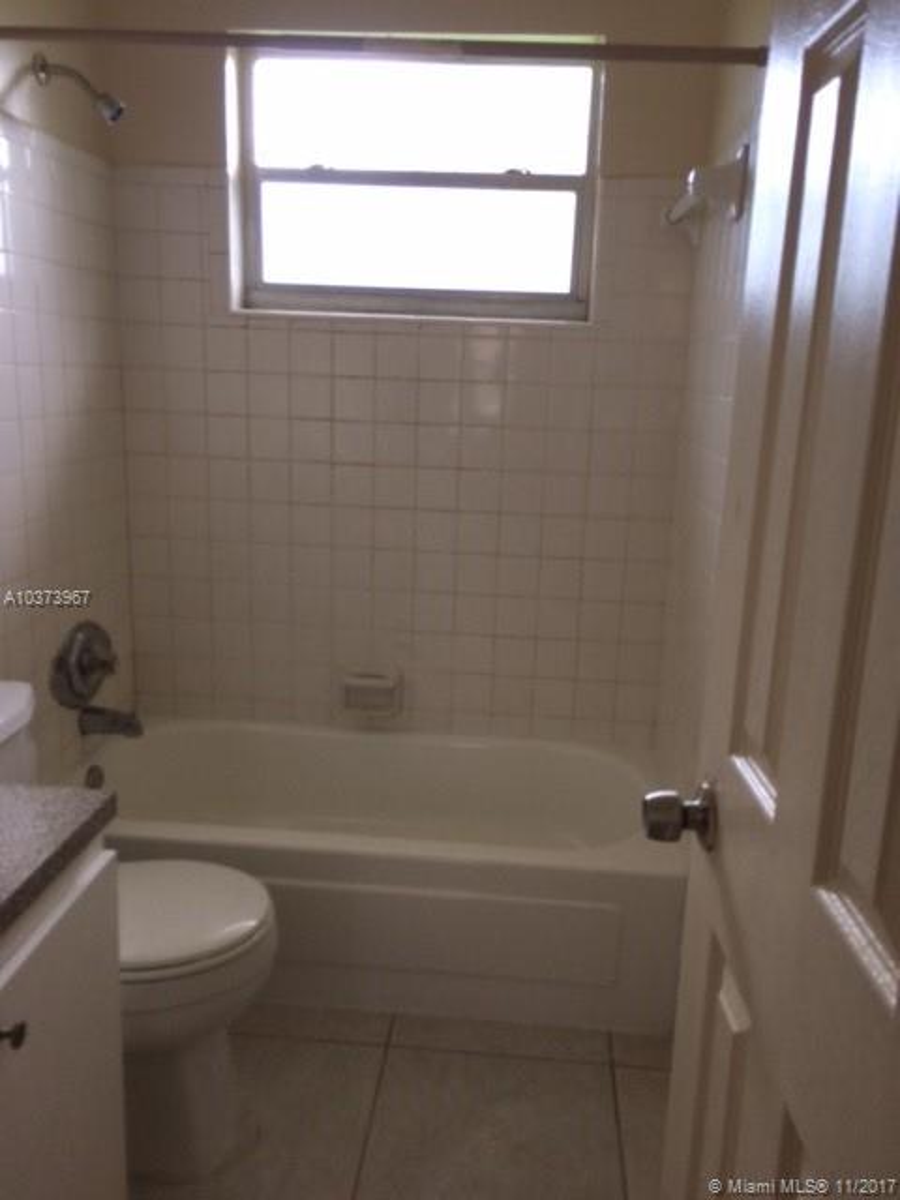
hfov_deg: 48.2
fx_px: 1005
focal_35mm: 29
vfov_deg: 61.7
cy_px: 600
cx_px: 450
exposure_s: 1/30
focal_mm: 4.15
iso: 40
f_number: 2.2
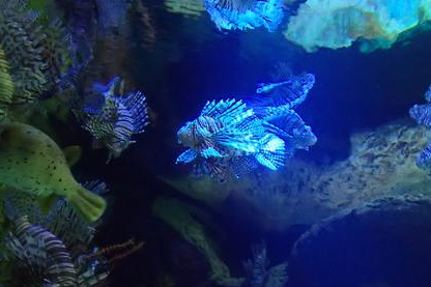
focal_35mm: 36
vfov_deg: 36.8
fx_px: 431
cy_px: 134
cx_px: 206
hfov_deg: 53.1
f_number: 2.4
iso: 1600
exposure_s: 1/20
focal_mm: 5.9
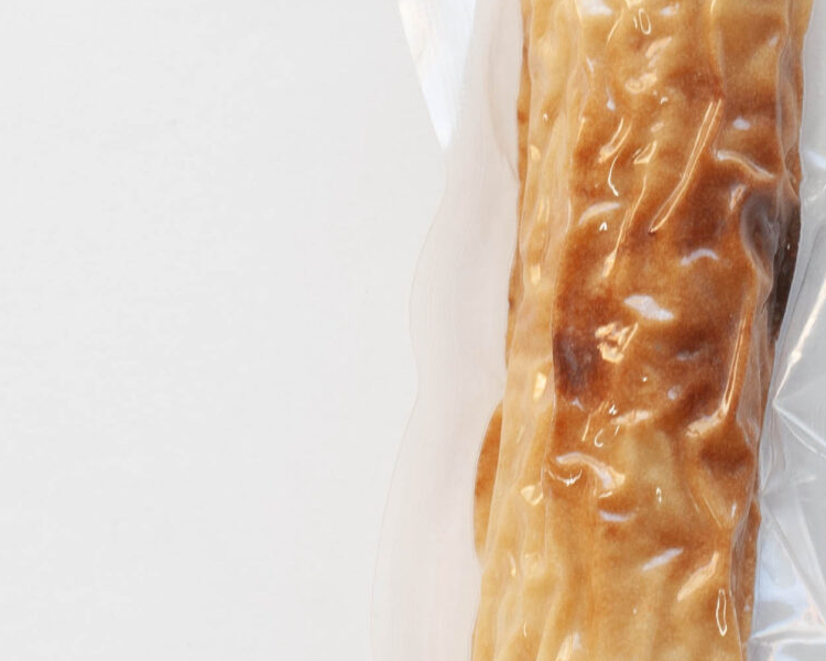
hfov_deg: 8.0
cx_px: 700
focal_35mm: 240
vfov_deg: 6.4
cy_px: 129
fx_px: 5867
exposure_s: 1/15
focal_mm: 50
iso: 200
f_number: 10
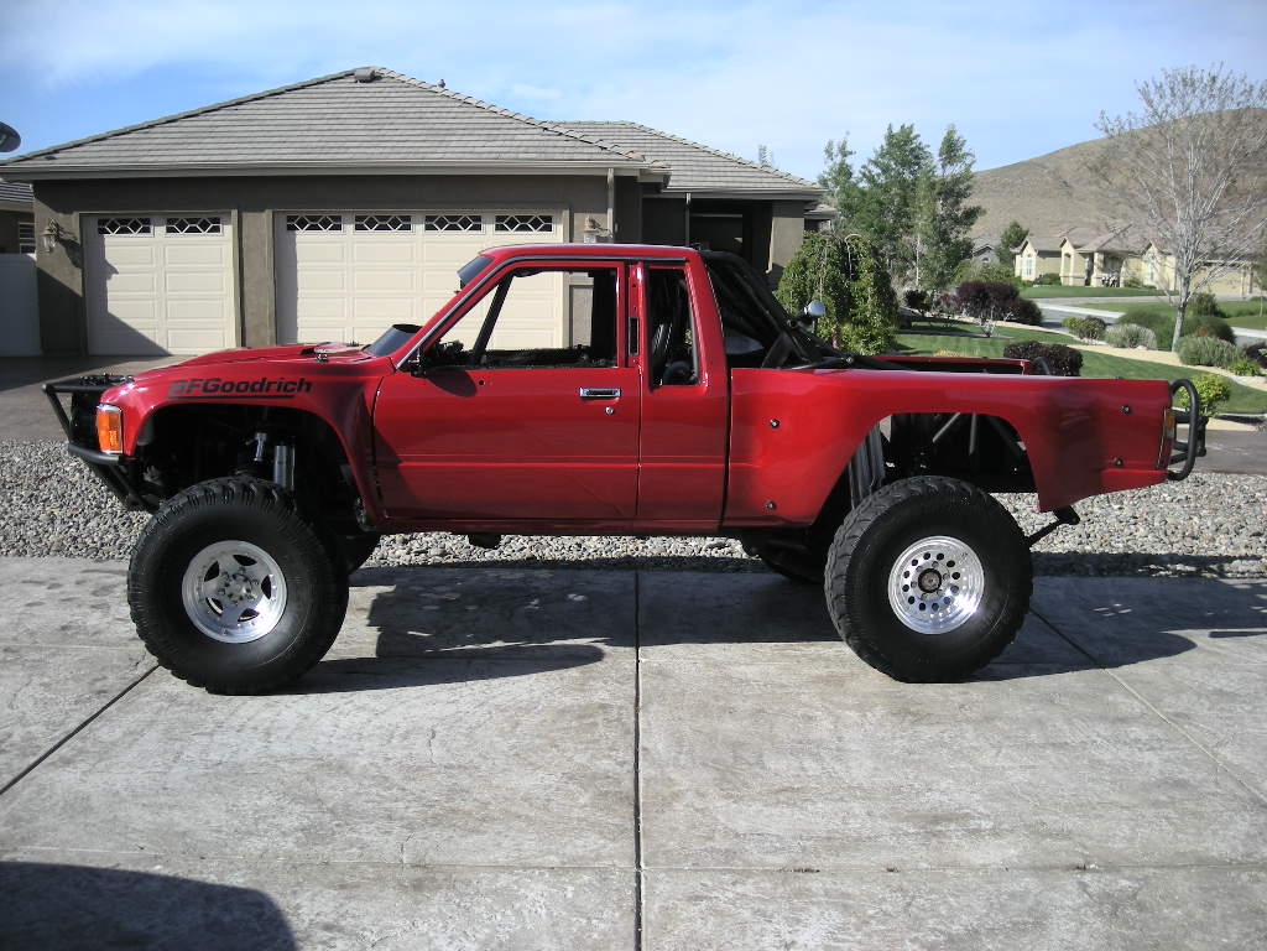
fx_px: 1281
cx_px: 634
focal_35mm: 35
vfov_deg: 40.7
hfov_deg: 52.6
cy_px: 476
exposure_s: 1/172
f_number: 5.7
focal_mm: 5.7
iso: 50
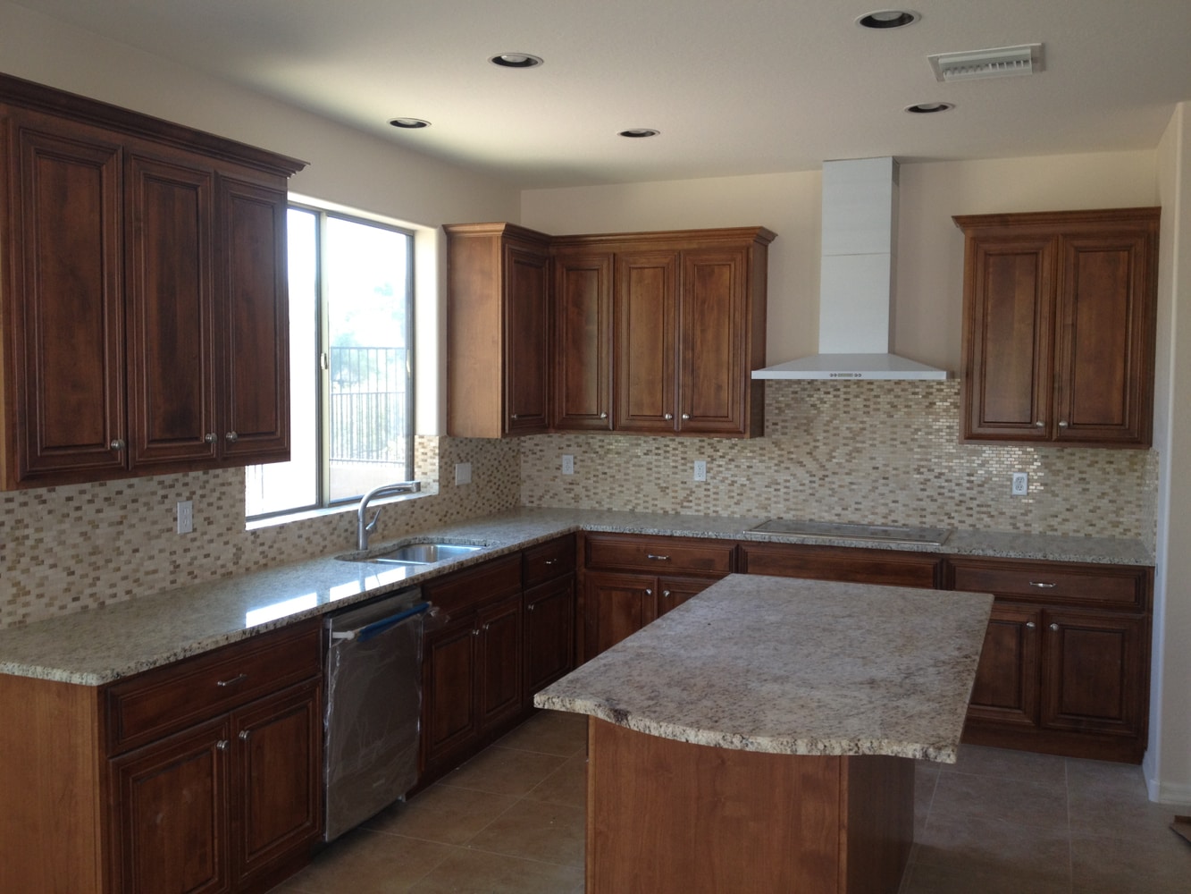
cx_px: 596
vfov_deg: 40.7
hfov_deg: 52.6
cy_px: 447
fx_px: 1204
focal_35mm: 35
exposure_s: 1/40
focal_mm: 4.28
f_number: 2.4
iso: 64
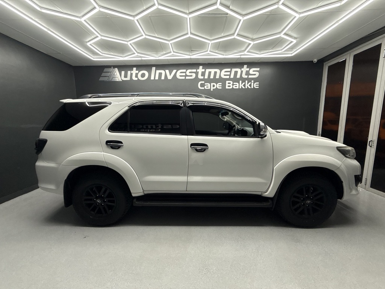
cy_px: 144
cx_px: 192
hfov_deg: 102.1
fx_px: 156
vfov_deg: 85.7
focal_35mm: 14
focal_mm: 2.22
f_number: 2.2
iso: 80
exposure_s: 1/100
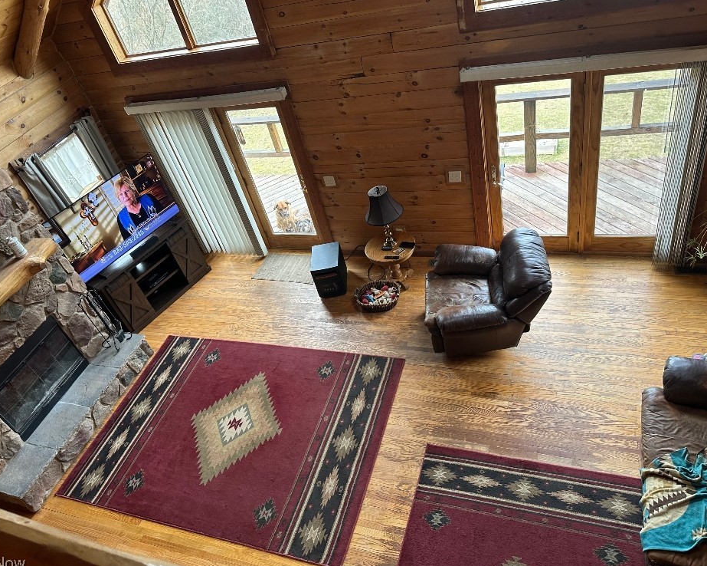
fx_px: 544
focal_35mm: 26
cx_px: 344
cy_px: 281
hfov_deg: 66.0
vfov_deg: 54.9
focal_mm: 6.86
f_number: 1.78
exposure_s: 1/120
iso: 160
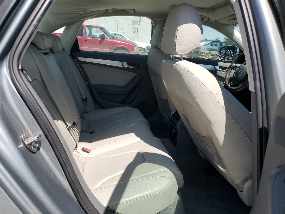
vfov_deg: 53.1
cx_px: 142
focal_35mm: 26
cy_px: 107
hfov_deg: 67.3
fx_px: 214
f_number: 1.5
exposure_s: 1/2500
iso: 50
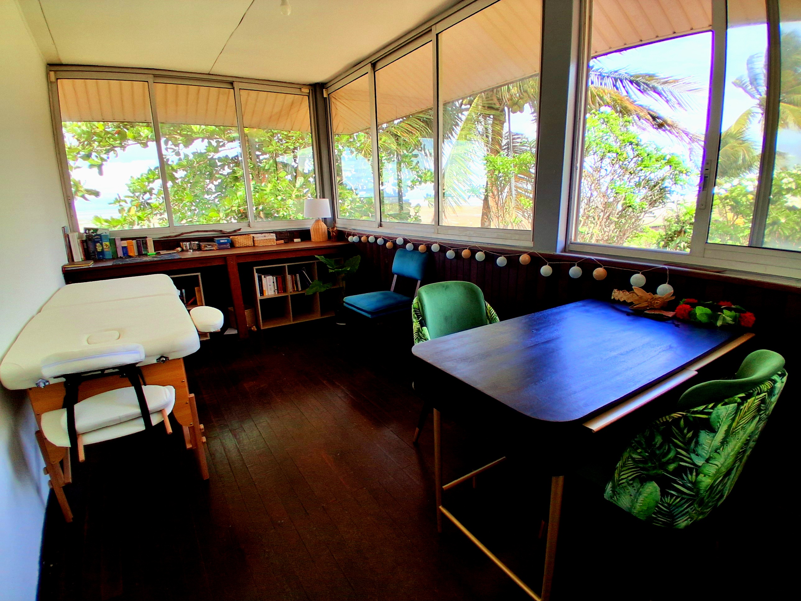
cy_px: 300
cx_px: 400
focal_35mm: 17
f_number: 2.2
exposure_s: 1/175
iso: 50
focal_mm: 1.4
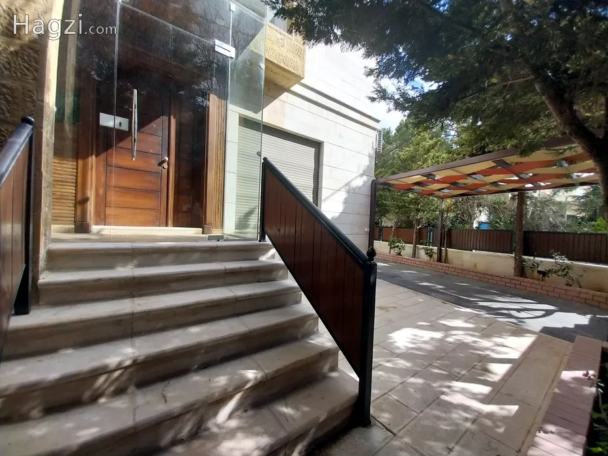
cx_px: 304
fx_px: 228
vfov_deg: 89.9
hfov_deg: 106.2
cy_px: 228
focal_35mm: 13
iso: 64
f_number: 2.2
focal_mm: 1.3
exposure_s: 1/775
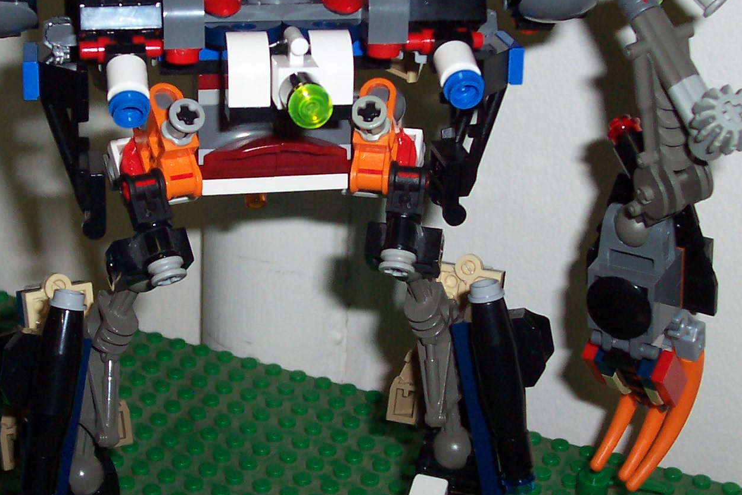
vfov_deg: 17.5
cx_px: 280
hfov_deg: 25.9
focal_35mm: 78
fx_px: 1608
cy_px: 210
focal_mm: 7
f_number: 3
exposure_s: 1/60
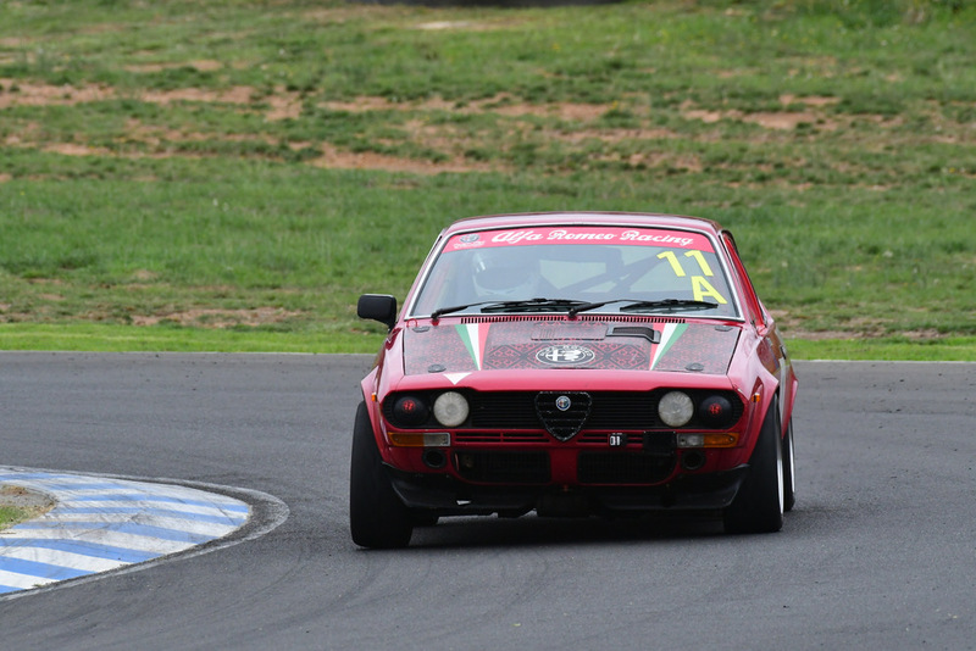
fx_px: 20340
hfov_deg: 2.7
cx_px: 488
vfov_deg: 1.8
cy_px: 326
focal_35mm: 750
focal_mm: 500
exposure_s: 1/640
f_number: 11
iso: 1250
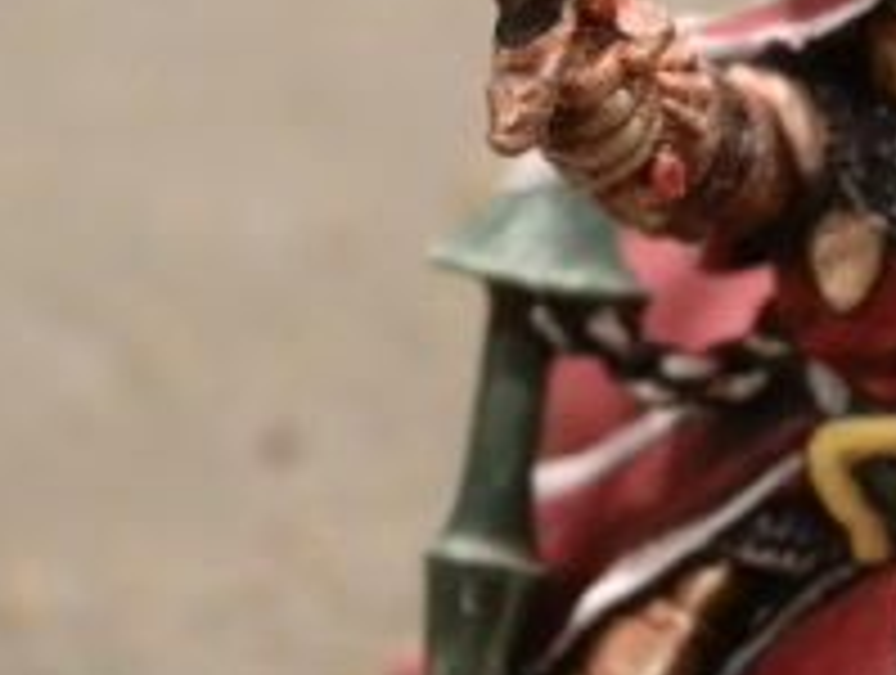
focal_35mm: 164
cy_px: 166
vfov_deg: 9.1
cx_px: 617
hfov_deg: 12.0
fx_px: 4253
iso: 400
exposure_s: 1/40
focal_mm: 10.99
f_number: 3.7
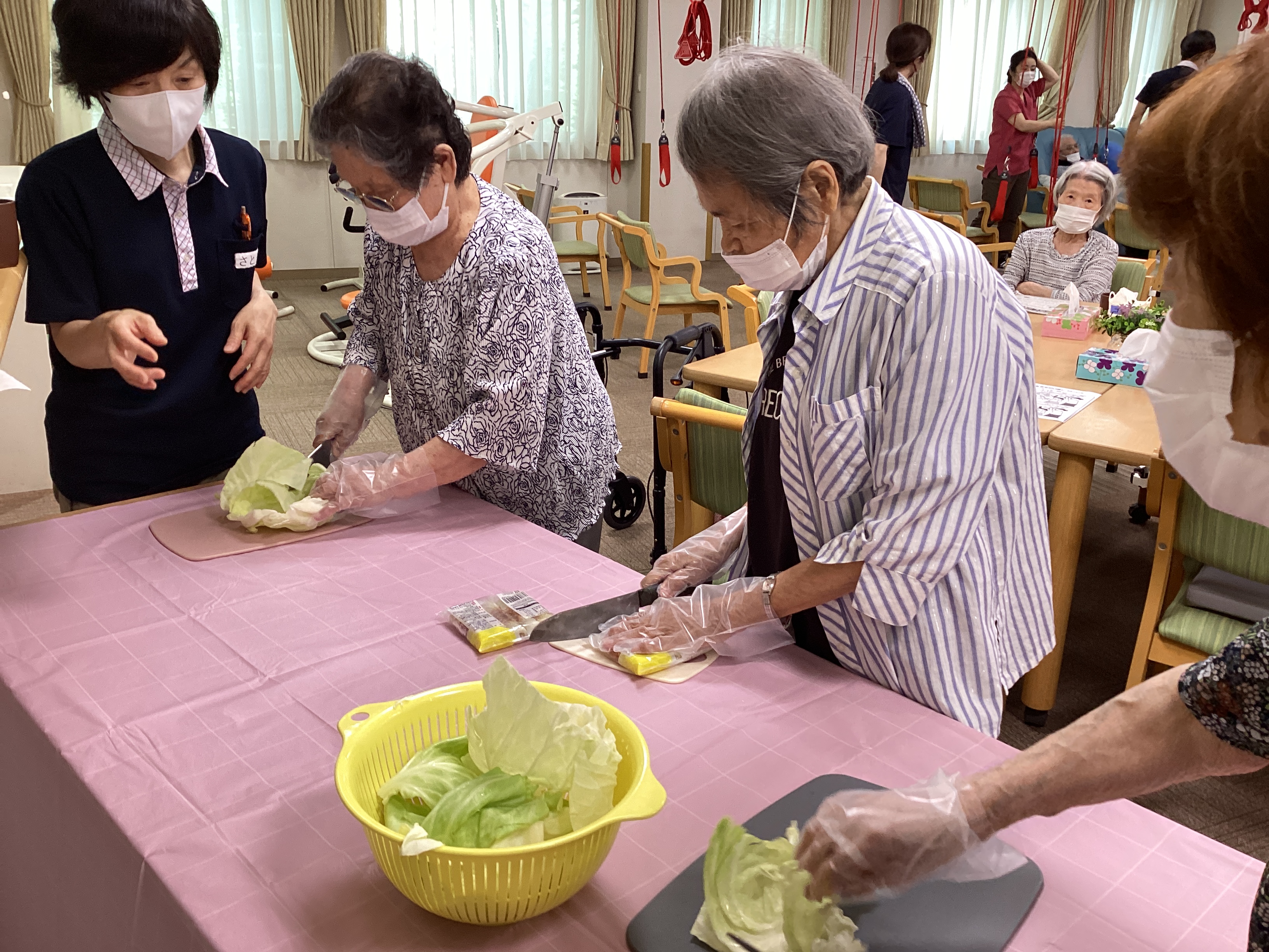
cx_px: 634
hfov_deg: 58.4
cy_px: 476
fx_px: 1136
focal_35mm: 31
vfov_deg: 45.4
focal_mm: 3.3
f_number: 2.4
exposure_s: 1/60
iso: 125
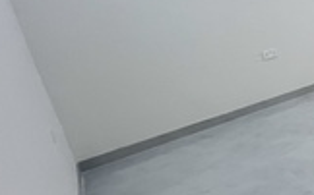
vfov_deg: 32.3
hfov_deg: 34.5
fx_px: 334
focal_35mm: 39
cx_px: 414
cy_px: 55
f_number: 1.8
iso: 80
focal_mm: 1.57
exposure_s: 1/100
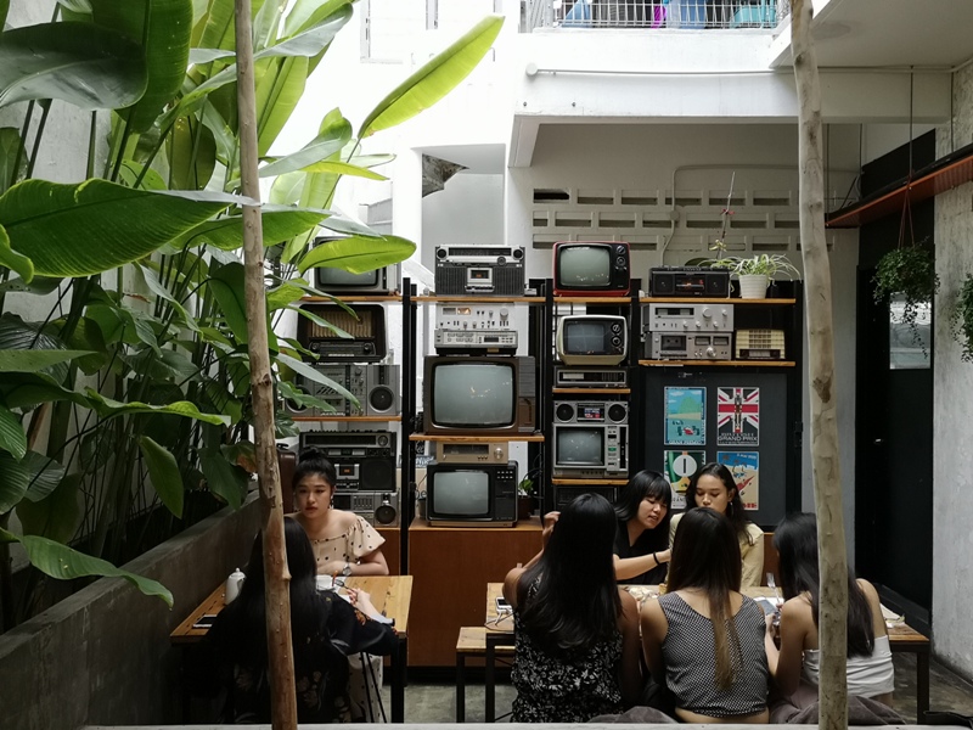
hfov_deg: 55.4
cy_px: 365
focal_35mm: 33
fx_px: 928
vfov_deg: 42.9
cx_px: 486
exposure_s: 1/50
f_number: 1.8
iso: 50
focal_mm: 3.95
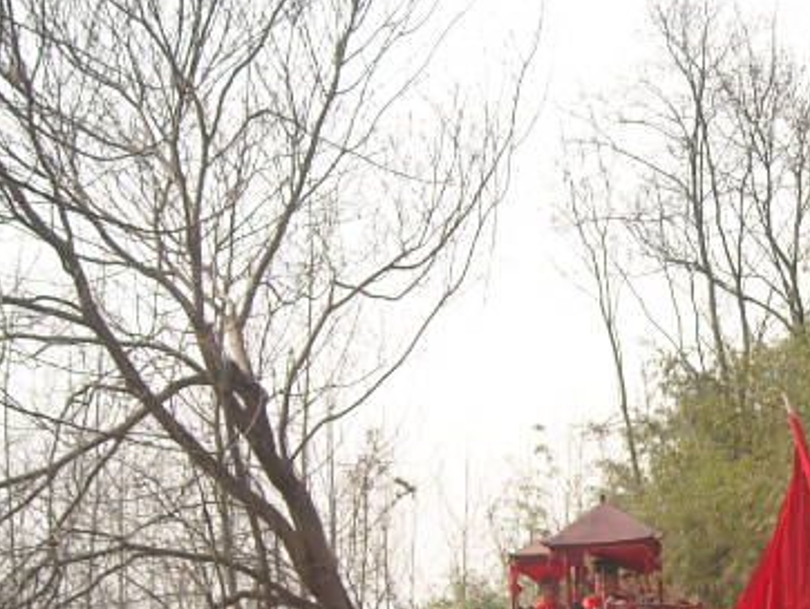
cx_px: 895
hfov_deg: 19.0
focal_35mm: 99
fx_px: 2318
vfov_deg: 14.7
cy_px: 620
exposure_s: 1/154
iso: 64
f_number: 5.6
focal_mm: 5.7
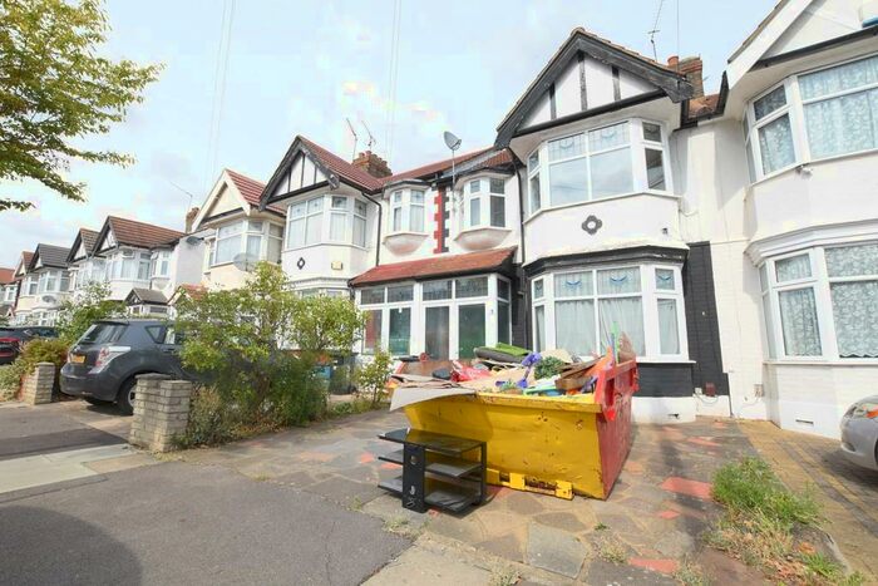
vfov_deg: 77.4
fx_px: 366
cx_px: 439
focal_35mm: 15
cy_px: 293
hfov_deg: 100.4
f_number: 8
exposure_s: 1/250
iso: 200
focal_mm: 10
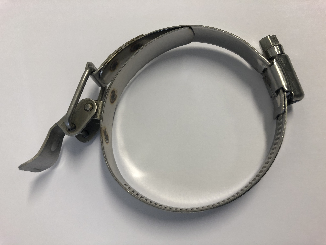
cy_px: 122
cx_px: 163
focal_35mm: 28
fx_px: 264
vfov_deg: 49.7
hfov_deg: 63.4
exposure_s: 1/33
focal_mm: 3.99
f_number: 1.8
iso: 25
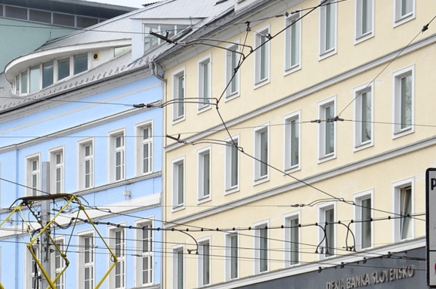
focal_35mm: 153
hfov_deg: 13.4
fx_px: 1850
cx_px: 76
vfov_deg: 8.9
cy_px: 290
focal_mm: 48
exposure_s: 1/200
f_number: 7.1
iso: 100
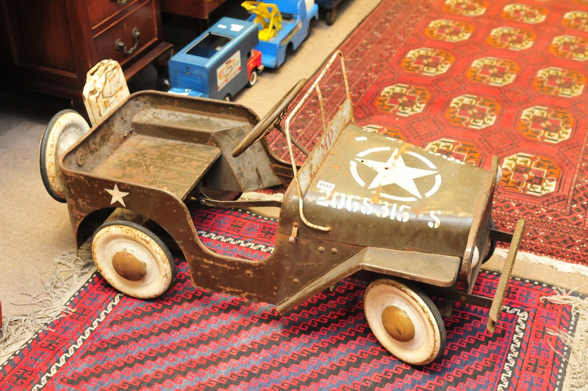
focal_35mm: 52
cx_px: 294
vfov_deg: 25.7
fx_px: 856
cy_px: 196
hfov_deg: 37.9
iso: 1000
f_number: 4.5
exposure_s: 1/80
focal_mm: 35
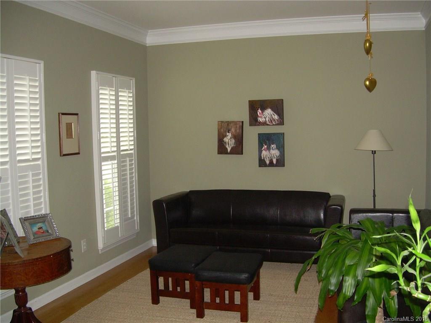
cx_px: 216
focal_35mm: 38
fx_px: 473
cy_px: 162
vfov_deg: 37.7
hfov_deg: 49.0
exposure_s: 1/60
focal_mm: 6.3
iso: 200
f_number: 2.8
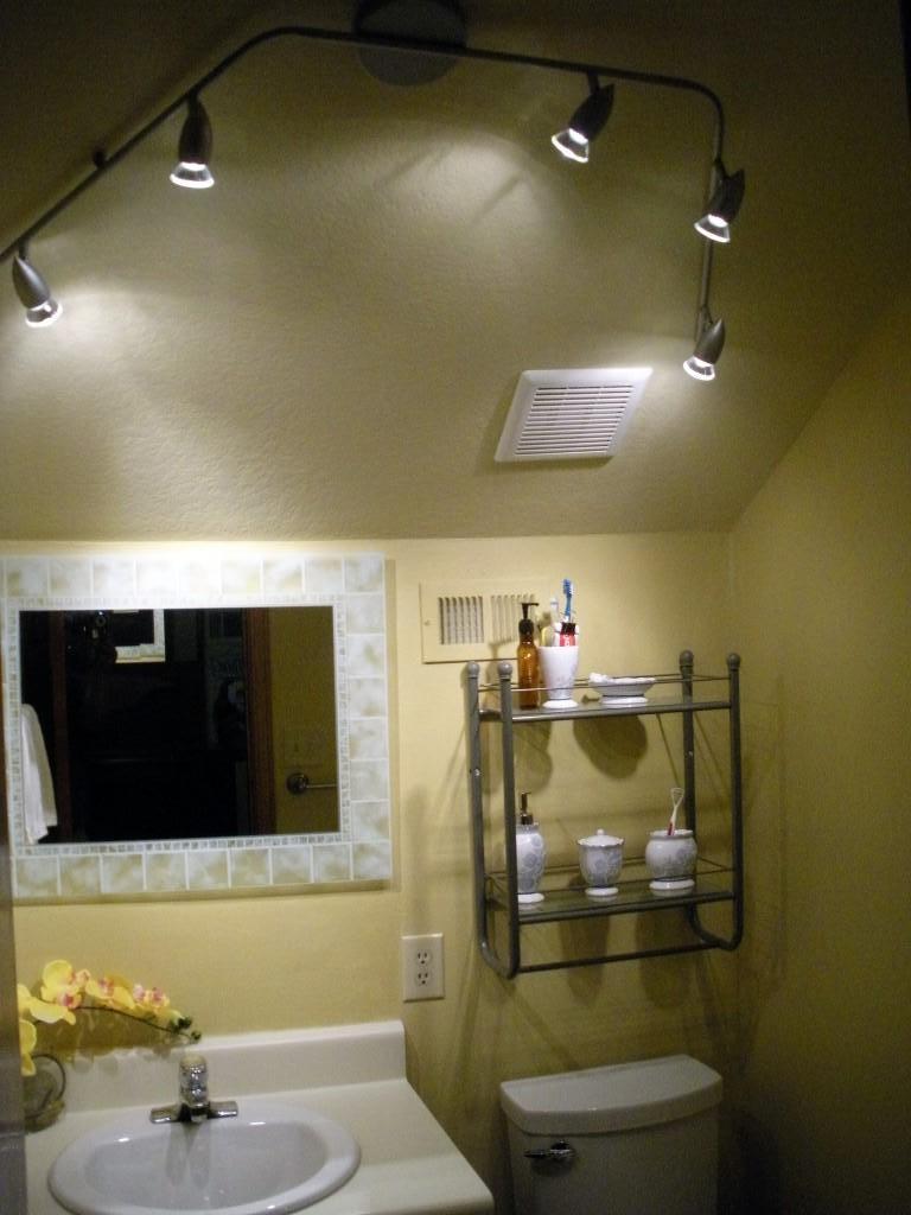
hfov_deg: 39.7
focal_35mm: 36
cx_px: 456
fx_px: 1263
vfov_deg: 51.4
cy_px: 608
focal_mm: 6.3
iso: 400
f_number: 3.5
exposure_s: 1/54.4
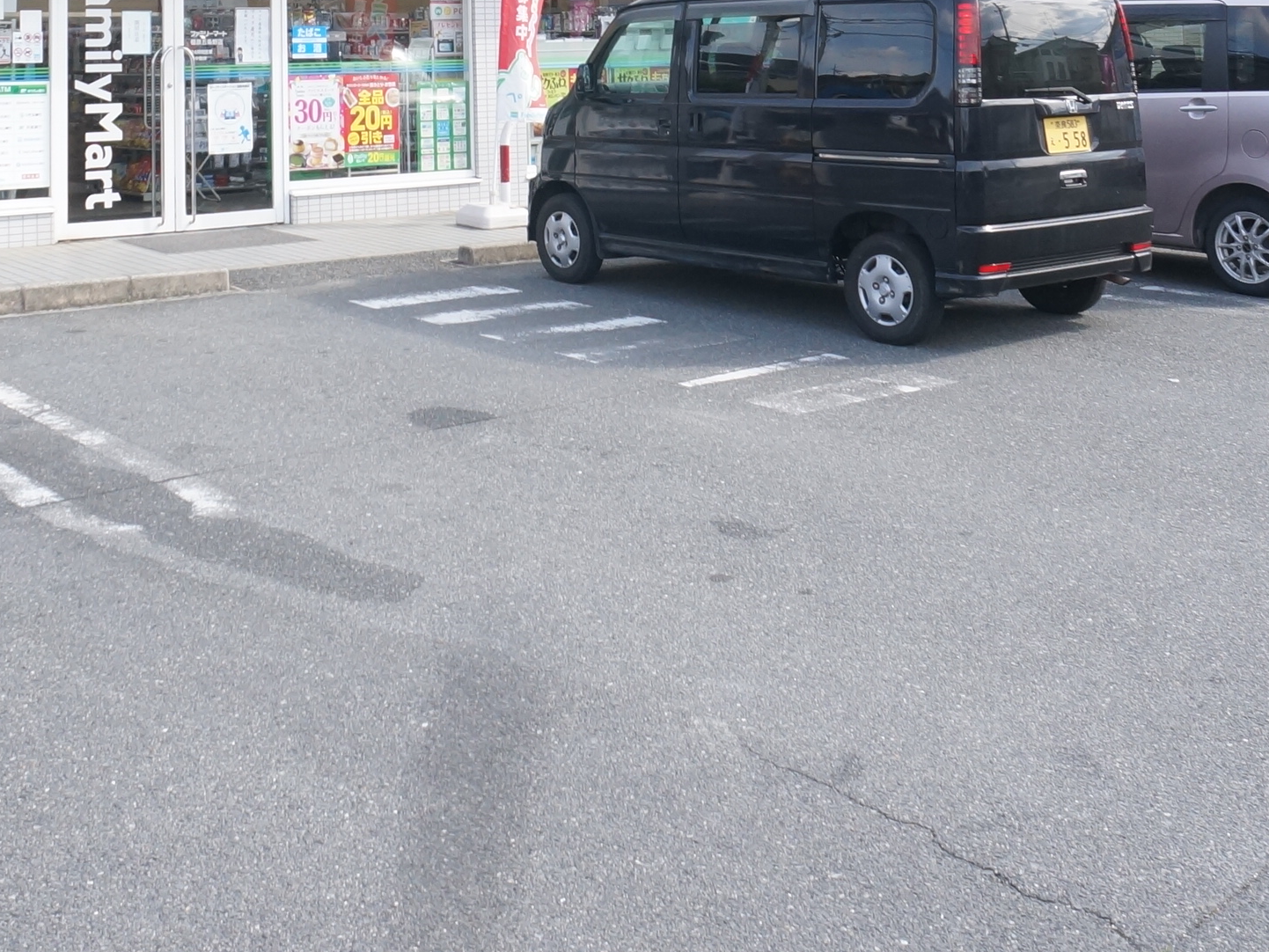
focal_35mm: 57
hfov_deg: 33.5
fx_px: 2090
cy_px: -84
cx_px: 439
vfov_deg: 24.1
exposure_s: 1/320
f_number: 8
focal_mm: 16
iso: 400
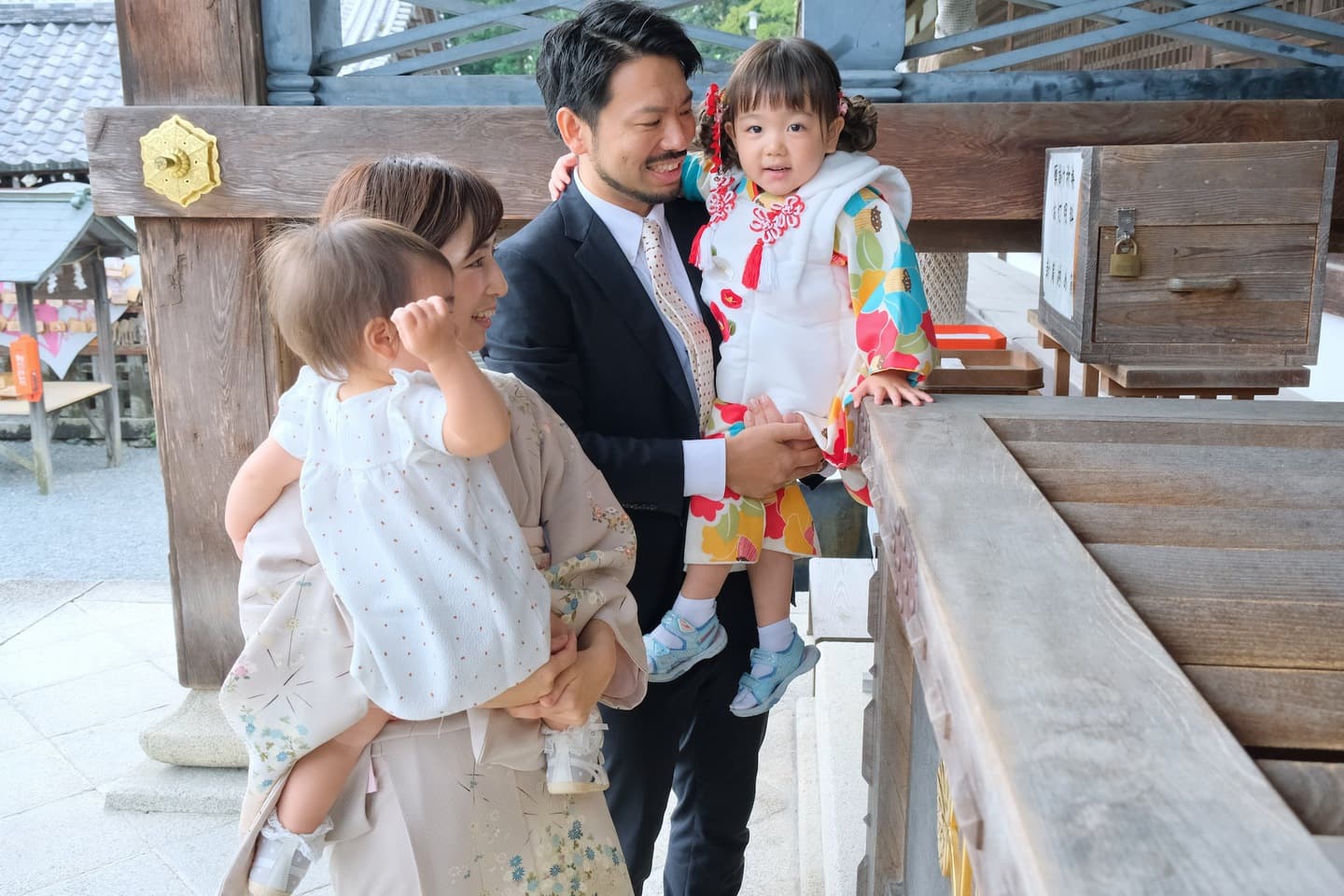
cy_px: 448
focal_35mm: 33
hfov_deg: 57.2
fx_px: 1232
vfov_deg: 40.0
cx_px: 672
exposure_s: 1/125
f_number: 5.6
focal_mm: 22.3
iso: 1600
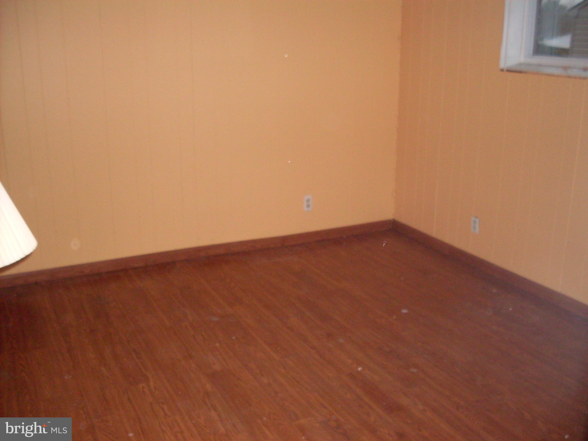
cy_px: 220
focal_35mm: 38
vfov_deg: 37.7
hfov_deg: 49.0
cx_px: 294
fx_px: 645
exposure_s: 1/45
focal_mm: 6.3
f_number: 2.8
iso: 160
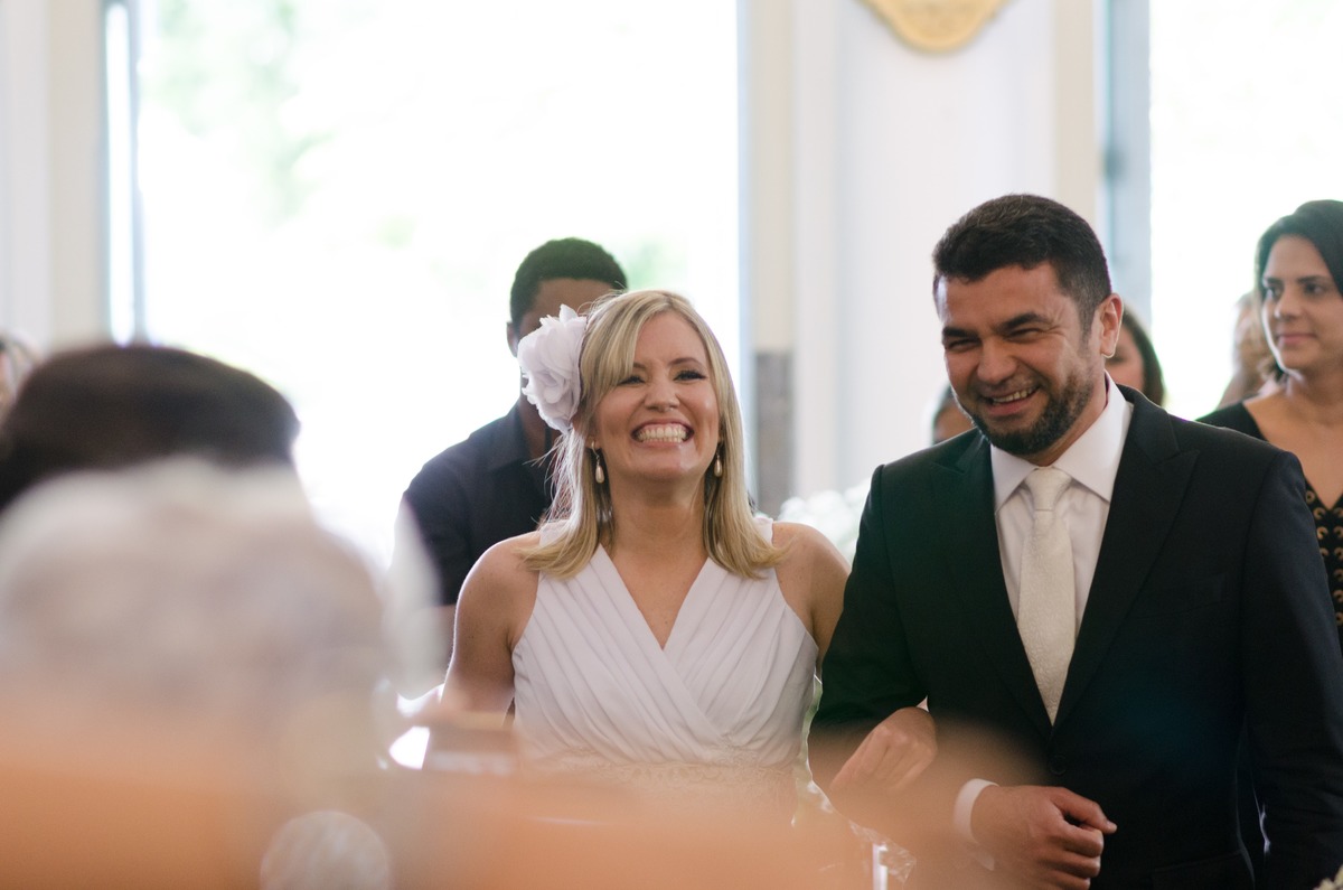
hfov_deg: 16.1
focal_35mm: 128
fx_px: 4747
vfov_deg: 10.7
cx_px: 672
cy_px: 445
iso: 800
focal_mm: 85
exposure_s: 1/180
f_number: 2.8
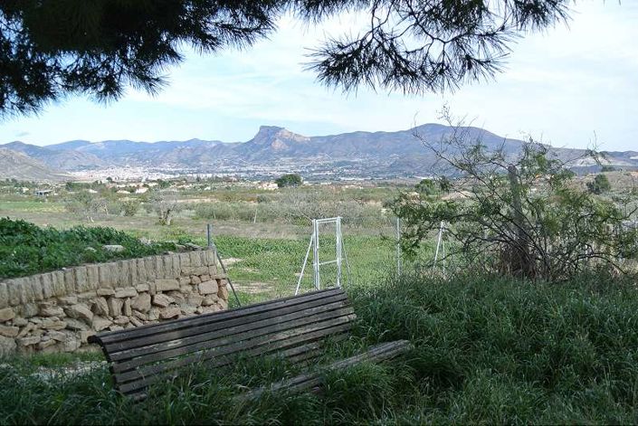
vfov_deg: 31.9
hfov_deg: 46.4
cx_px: 319
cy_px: 213
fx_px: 745
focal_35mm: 42
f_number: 4.2
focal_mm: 15.7
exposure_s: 1/250
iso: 100
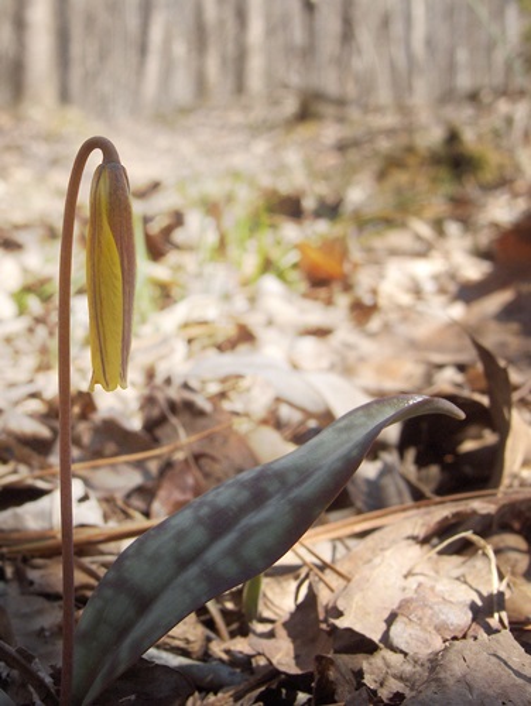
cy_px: 353
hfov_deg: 36.9
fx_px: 796
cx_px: 266
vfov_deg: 47.8
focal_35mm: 39
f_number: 4.8
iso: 93
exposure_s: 1/351
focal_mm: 8
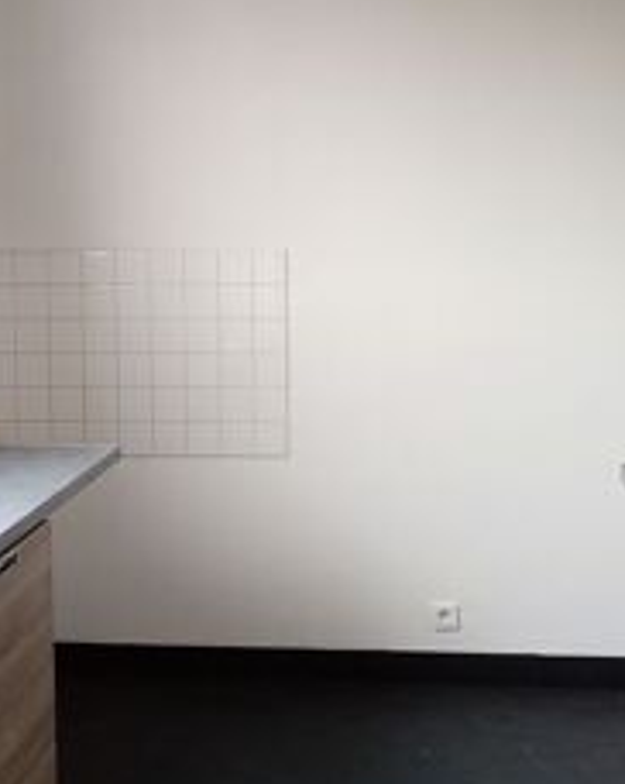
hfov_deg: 29.6
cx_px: 354
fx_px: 1181
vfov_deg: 36.5
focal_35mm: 51
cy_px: 291
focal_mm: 4.27
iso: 672
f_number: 1.8
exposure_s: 1/33.3
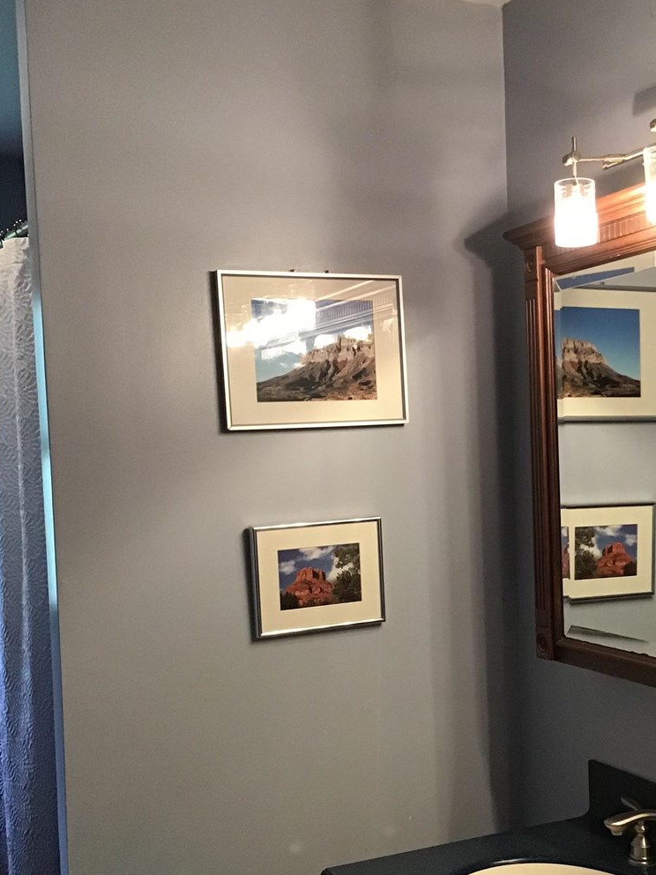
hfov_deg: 29.8
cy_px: 525
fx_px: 1213
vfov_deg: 39.5
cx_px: 488
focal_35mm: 48
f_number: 2.4
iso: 160
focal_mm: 3.3
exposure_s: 1/30
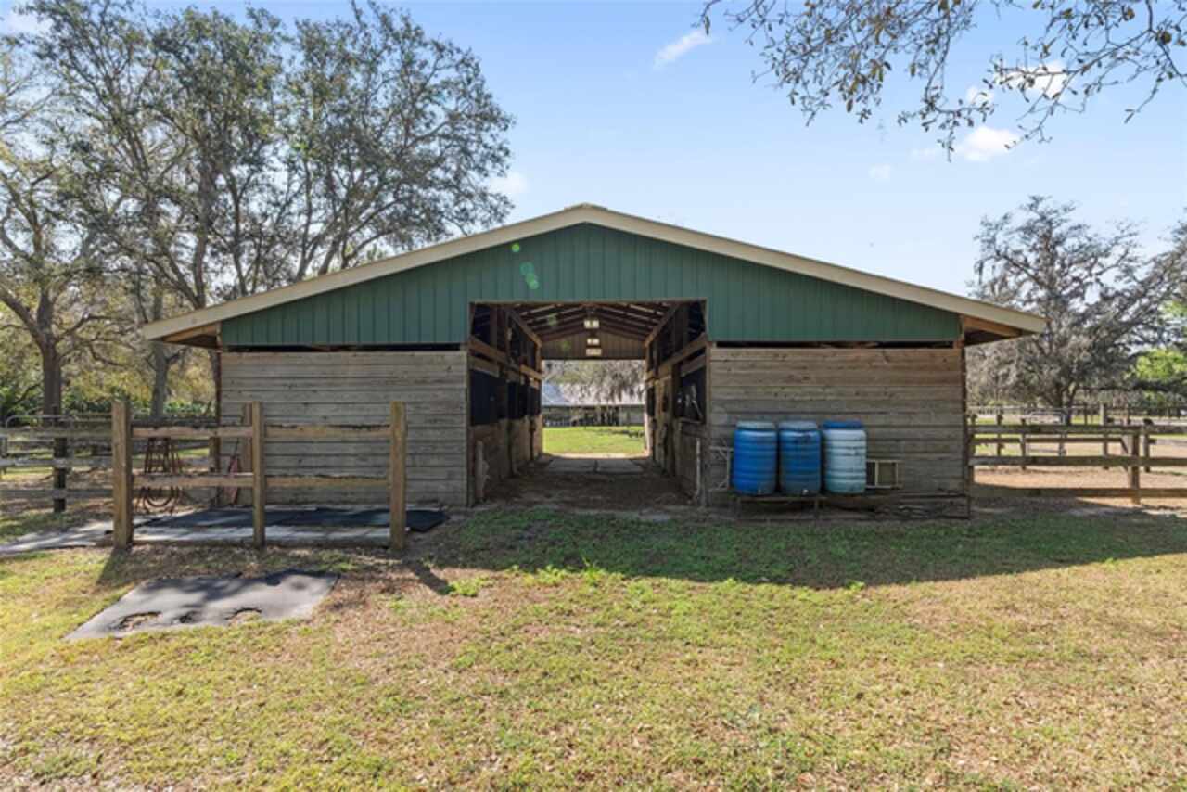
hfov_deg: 93.3
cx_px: 594
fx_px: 561
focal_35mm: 17
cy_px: 396
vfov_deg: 70.5
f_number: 22
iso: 100
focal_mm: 17
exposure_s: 1/3
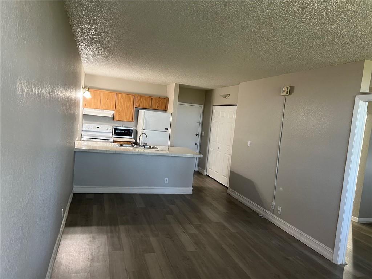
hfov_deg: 67.3
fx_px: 279
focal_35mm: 26
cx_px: 186
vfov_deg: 53.1
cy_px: 140
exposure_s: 1/60
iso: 200
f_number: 1.5
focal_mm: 5.7
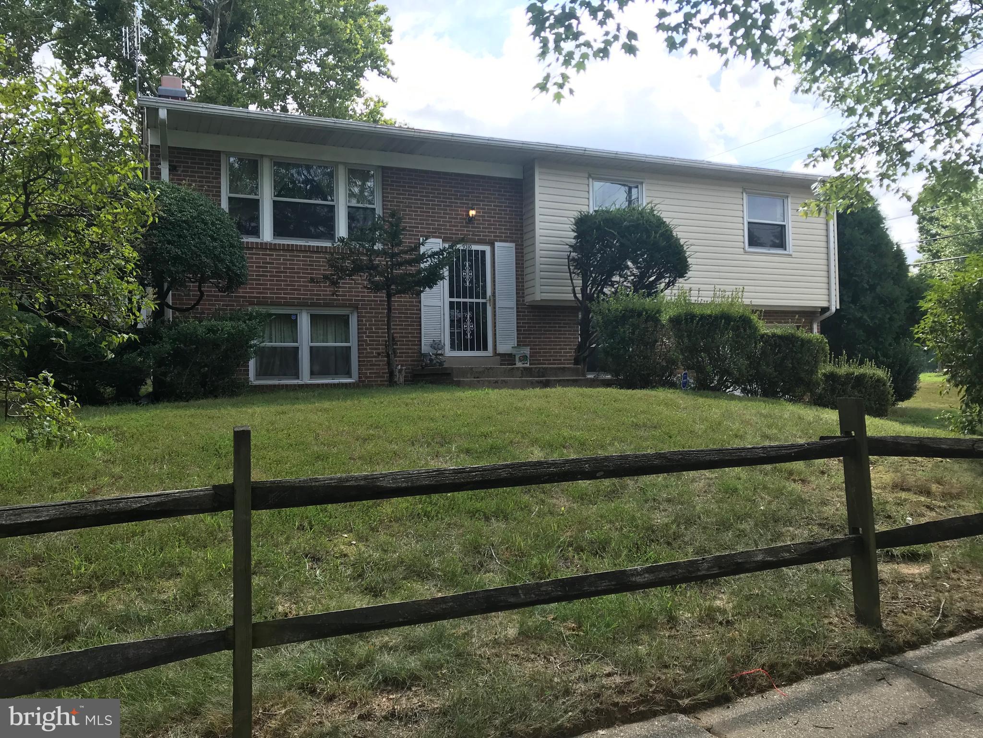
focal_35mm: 28
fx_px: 795
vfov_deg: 49.7
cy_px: 369
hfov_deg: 63.4
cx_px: 492
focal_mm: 3.99
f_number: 1.8
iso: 20
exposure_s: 1/742
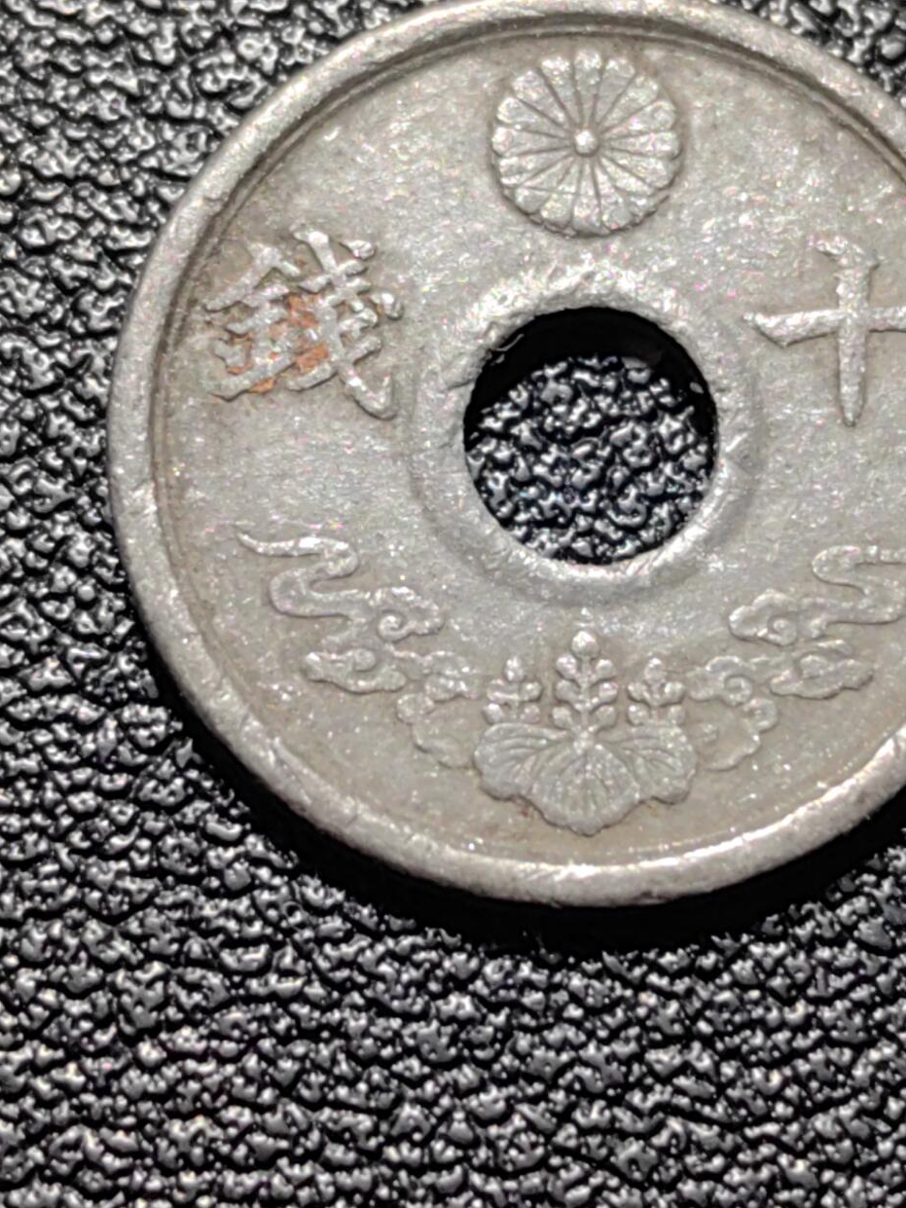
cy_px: 486
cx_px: 551
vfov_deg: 17.0
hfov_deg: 12.8
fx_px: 4047
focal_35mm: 116
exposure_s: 1/100
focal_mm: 5.75
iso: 80
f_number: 2
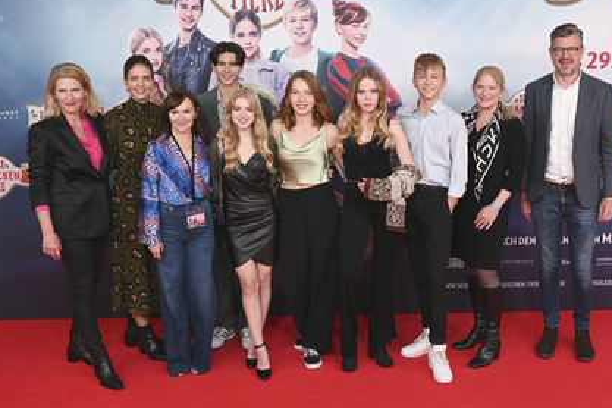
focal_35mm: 40
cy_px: 210
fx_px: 680
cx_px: 322
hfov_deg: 48.4
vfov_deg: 33.4
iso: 1000
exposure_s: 1/125
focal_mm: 37
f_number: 8
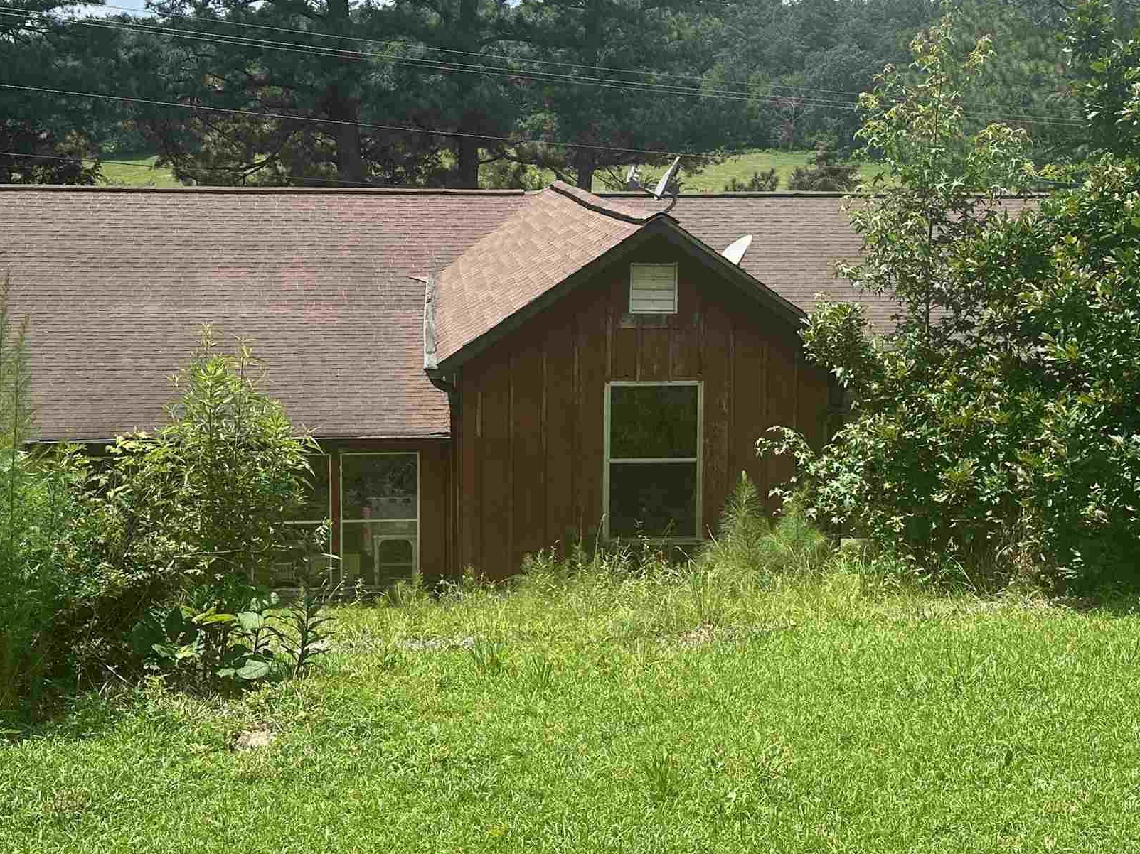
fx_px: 1515
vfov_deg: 31.4
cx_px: 611
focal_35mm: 46
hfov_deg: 41.2
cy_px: 335
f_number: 1.78
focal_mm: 6.86
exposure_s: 1/2809
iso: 80
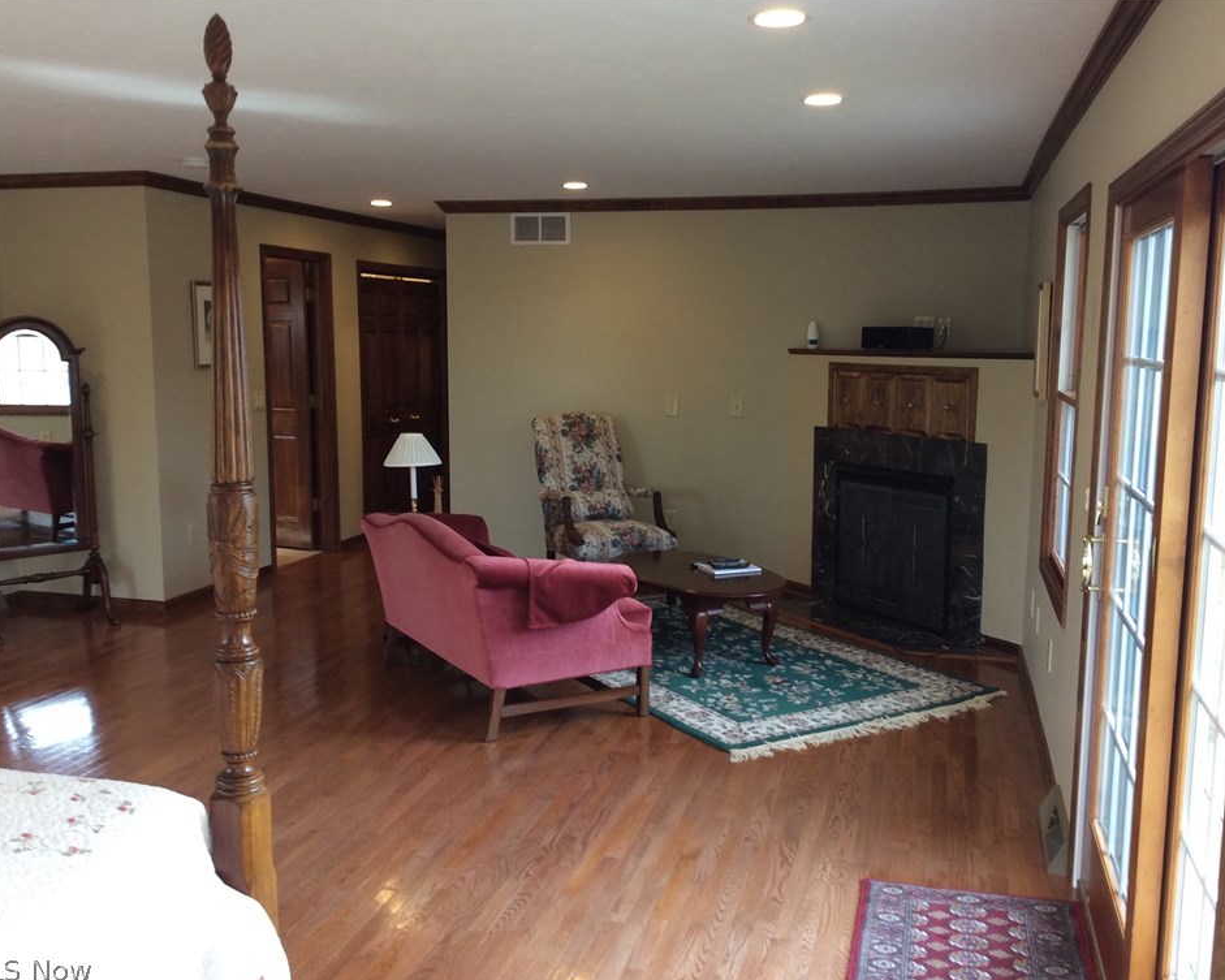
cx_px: 622
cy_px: 492
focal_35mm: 34
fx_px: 1233
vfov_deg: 43.4
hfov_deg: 52.8
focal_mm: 3.3
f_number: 2.4
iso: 40
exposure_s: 1/24
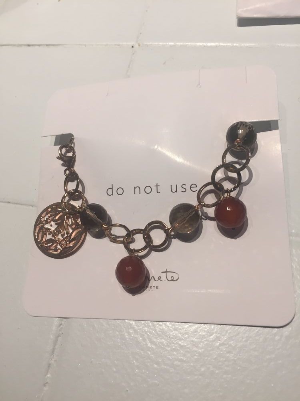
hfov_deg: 48.2
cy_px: 200
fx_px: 335
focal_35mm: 29
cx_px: 150
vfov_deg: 61.7
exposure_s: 1/33
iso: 40
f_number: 2.2
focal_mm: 4.15
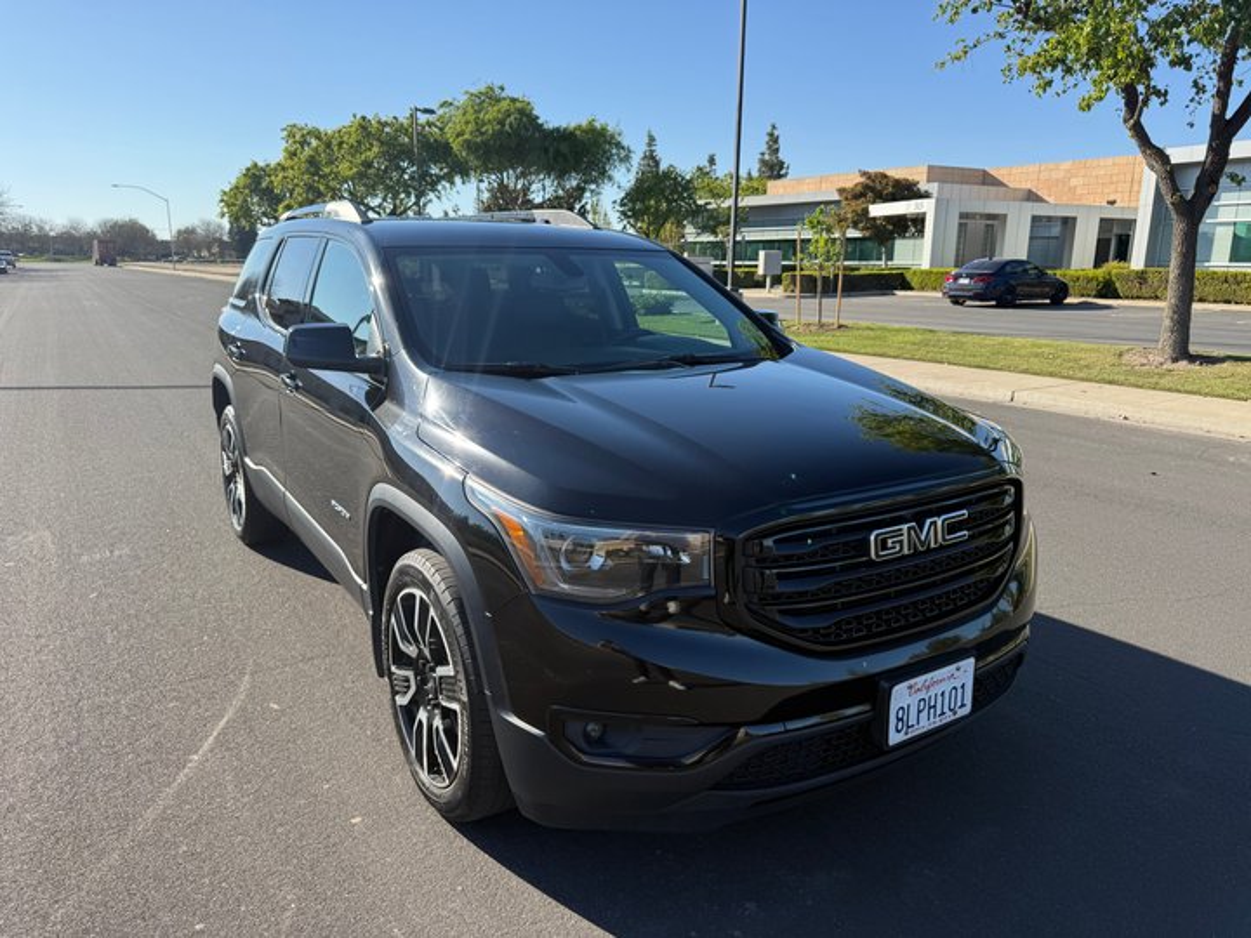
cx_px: 626
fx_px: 867
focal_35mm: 24
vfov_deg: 56.8
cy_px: 469
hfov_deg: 71.6
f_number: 1.78
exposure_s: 1/2110
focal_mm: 6.76
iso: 80
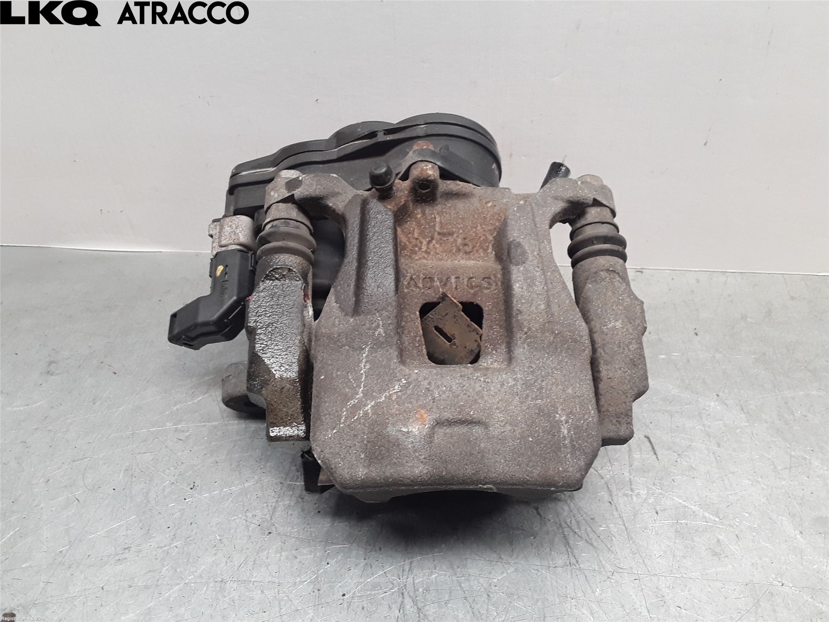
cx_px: 414
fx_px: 671
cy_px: 311
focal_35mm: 28
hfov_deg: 63.4
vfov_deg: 49.7
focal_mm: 2.91
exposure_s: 1/50
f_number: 1.9
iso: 50
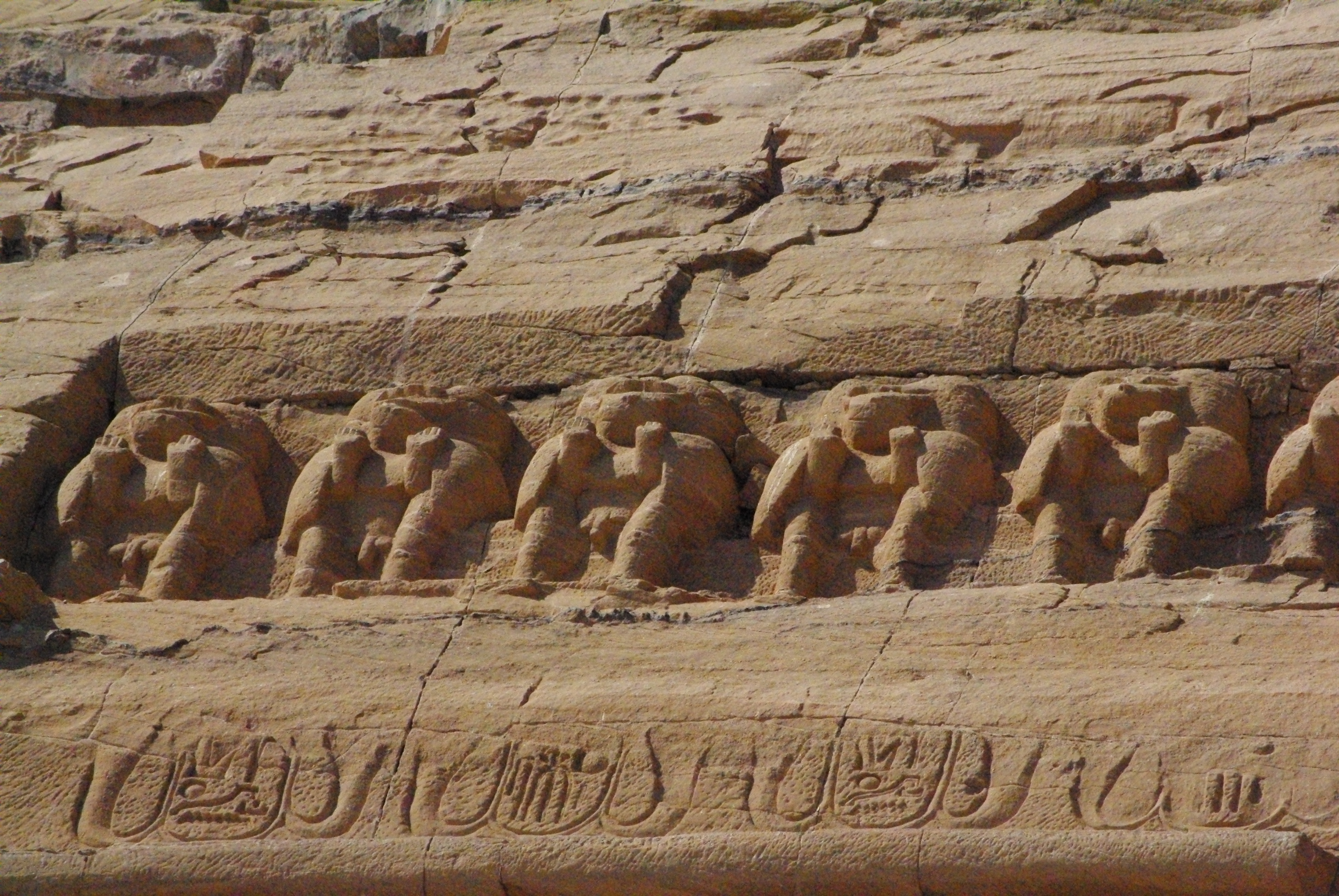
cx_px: 670
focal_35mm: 300
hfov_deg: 6.9
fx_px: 11172
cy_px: 448
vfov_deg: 4.6
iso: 3200
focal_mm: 200
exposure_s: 1/3000
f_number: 16
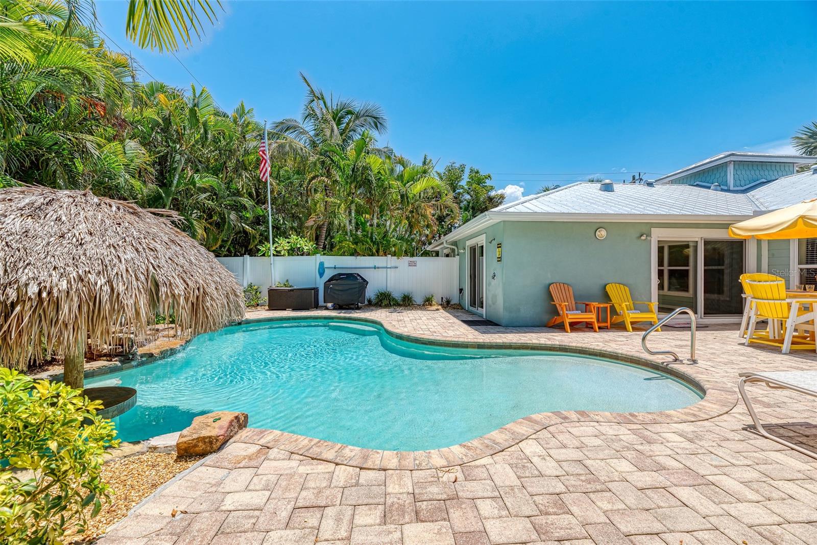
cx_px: 408
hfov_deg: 100.4
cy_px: 272
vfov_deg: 77.3
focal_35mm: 15
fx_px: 340
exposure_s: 1/100
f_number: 8
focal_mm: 15
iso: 100
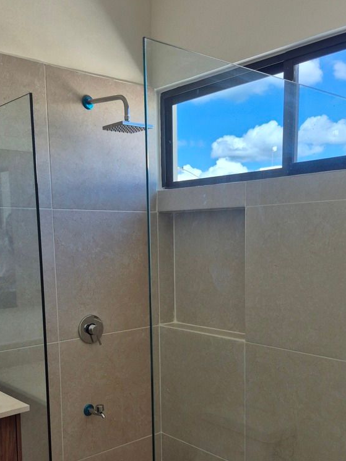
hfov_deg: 38.6
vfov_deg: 49.0
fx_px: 493
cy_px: 318
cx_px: 171
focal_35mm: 37
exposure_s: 1/624
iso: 25
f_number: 1.8
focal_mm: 5.4
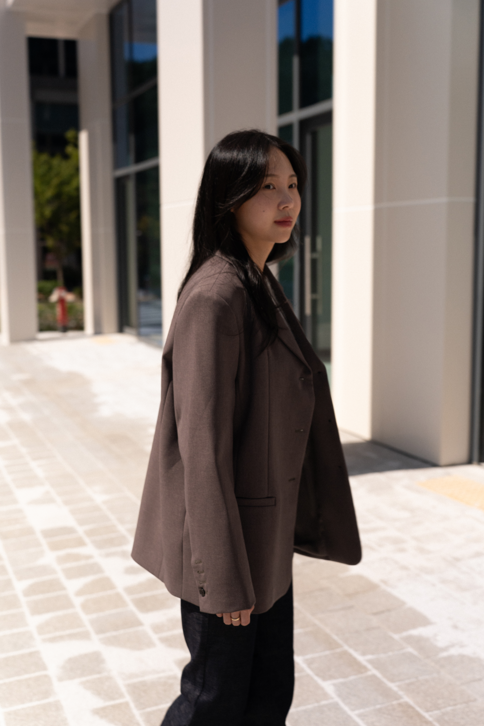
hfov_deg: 32.6
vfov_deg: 47.4
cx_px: 242
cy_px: 363
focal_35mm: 41
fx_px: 827
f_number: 3.5
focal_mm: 41
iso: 640
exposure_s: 1/100
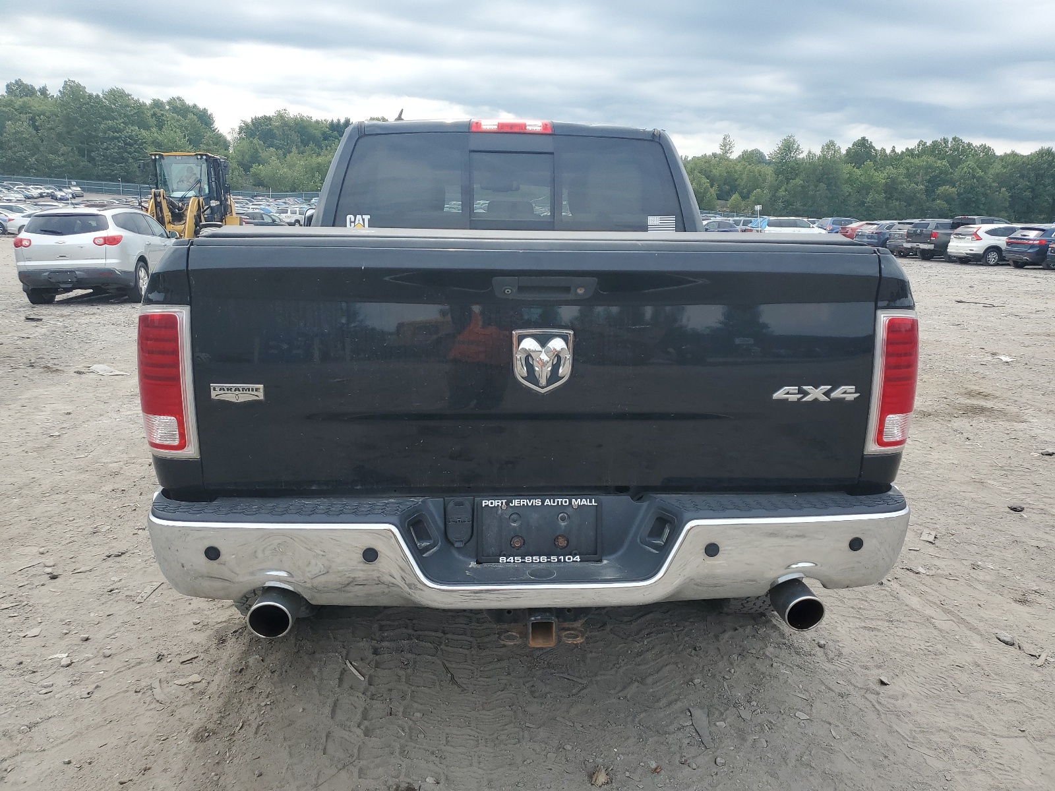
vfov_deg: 53.1
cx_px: 528
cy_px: 396
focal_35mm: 26
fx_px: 792
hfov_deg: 67.3
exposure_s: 1/1429
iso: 50
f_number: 1.5
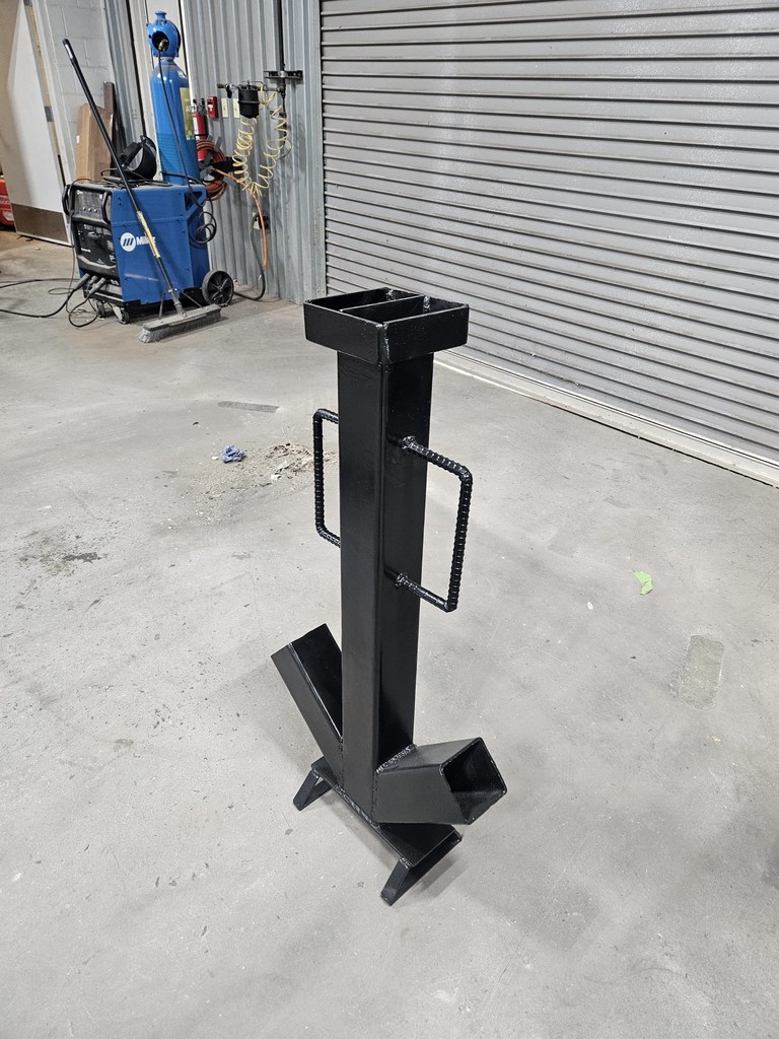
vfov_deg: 73.9
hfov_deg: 58.9
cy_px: 520
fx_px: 690
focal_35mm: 23
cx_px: 390
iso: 320
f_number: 1.8
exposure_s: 1/120
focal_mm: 5.4
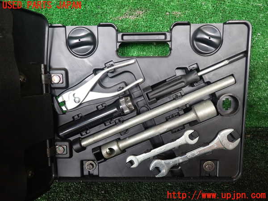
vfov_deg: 54.9
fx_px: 194
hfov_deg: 69.4
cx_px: 134
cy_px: 100
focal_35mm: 25
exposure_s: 1/50
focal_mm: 4.5
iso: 200
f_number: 2
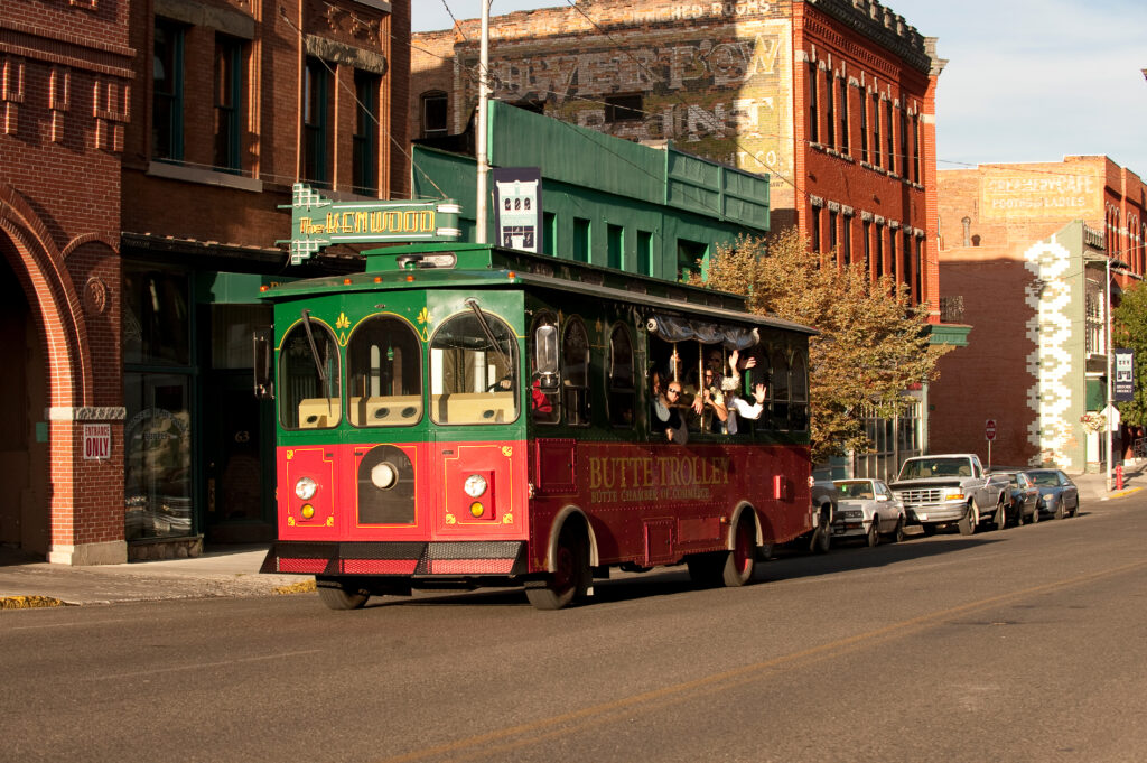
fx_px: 2228
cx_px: 574
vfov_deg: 19.4
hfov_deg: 28.9
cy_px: 382
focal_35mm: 70
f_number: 8
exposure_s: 1/640
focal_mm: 70
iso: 400
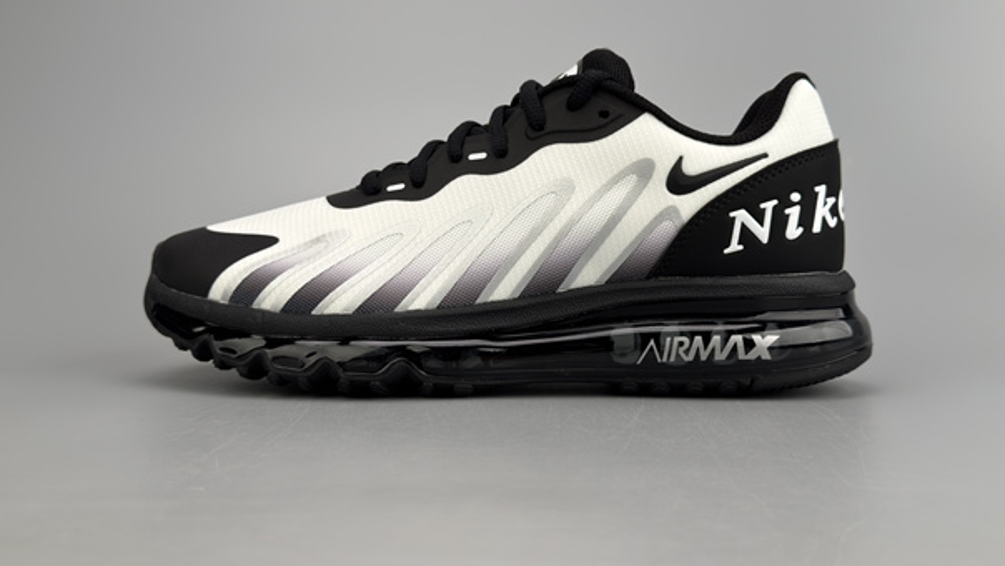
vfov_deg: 29.0
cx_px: 511
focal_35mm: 41
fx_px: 1093
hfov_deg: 49.4
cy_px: 249
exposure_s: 1/651
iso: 100
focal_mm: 6.76
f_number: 1.78
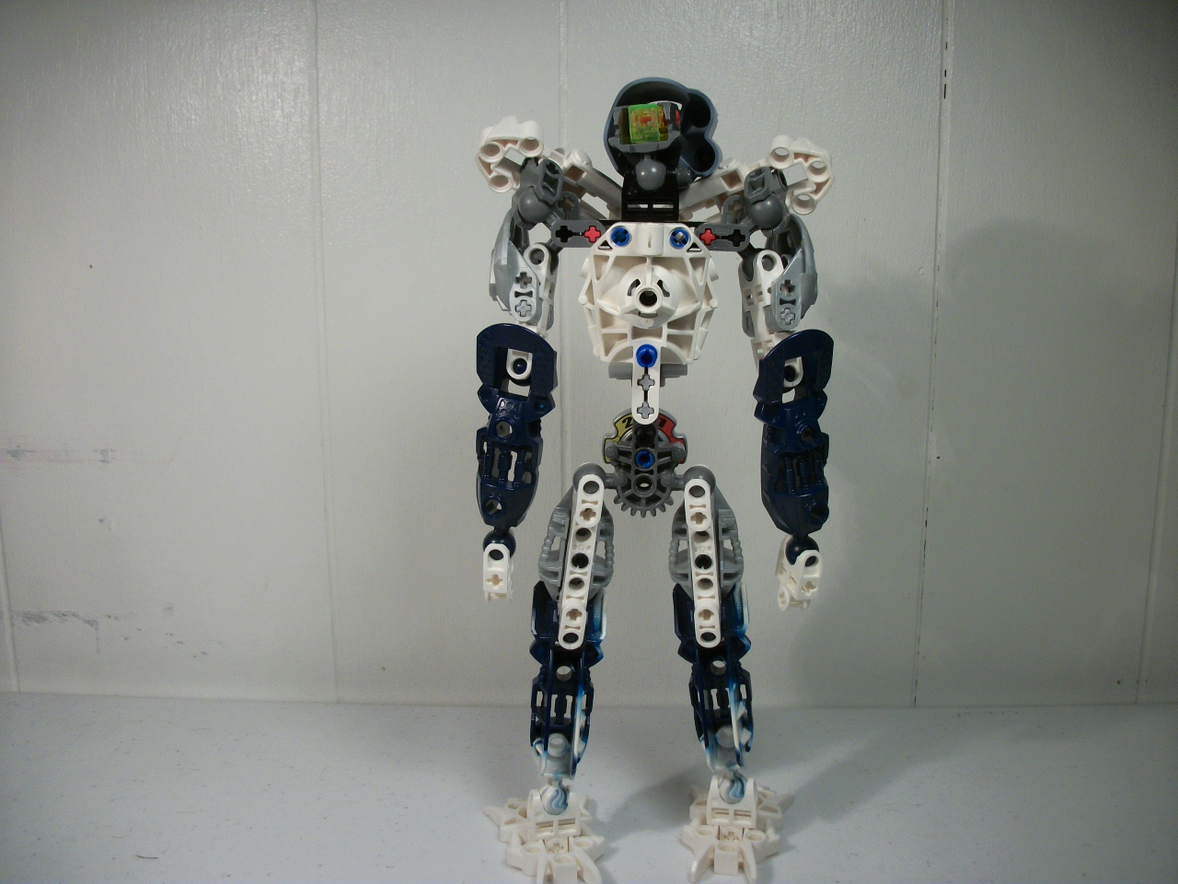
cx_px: 589
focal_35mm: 32
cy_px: 442
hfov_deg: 56.8
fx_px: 1089
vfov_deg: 44.2
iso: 80
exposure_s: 1/80
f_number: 2.9
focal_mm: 5.7
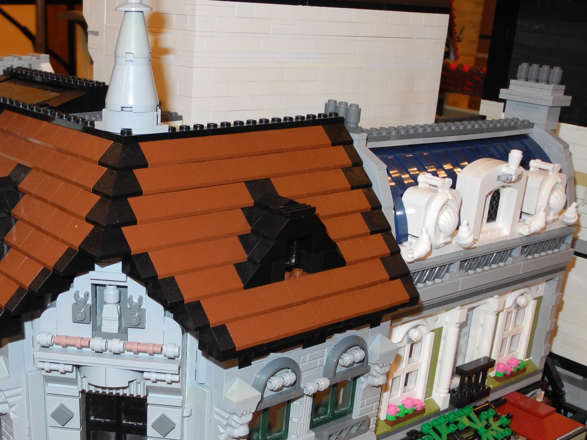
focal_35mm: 48
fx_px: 814
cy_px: 358
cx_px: 192
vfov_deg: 29.5
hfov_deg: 39.2
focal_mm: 6
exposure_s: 1/30
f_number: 2.8
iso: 200
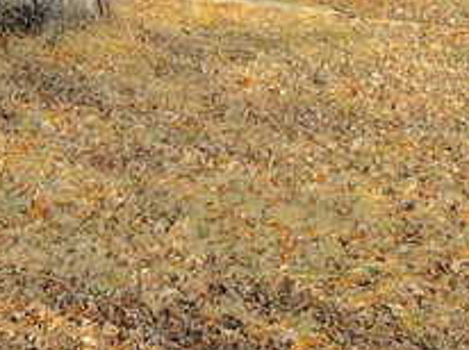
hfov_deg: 11.4
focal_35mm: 168
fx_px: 2274
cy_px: -118
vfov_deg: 8.7
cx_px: -157
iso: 100
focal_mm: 4.5
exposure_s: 1/640
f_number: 2.8
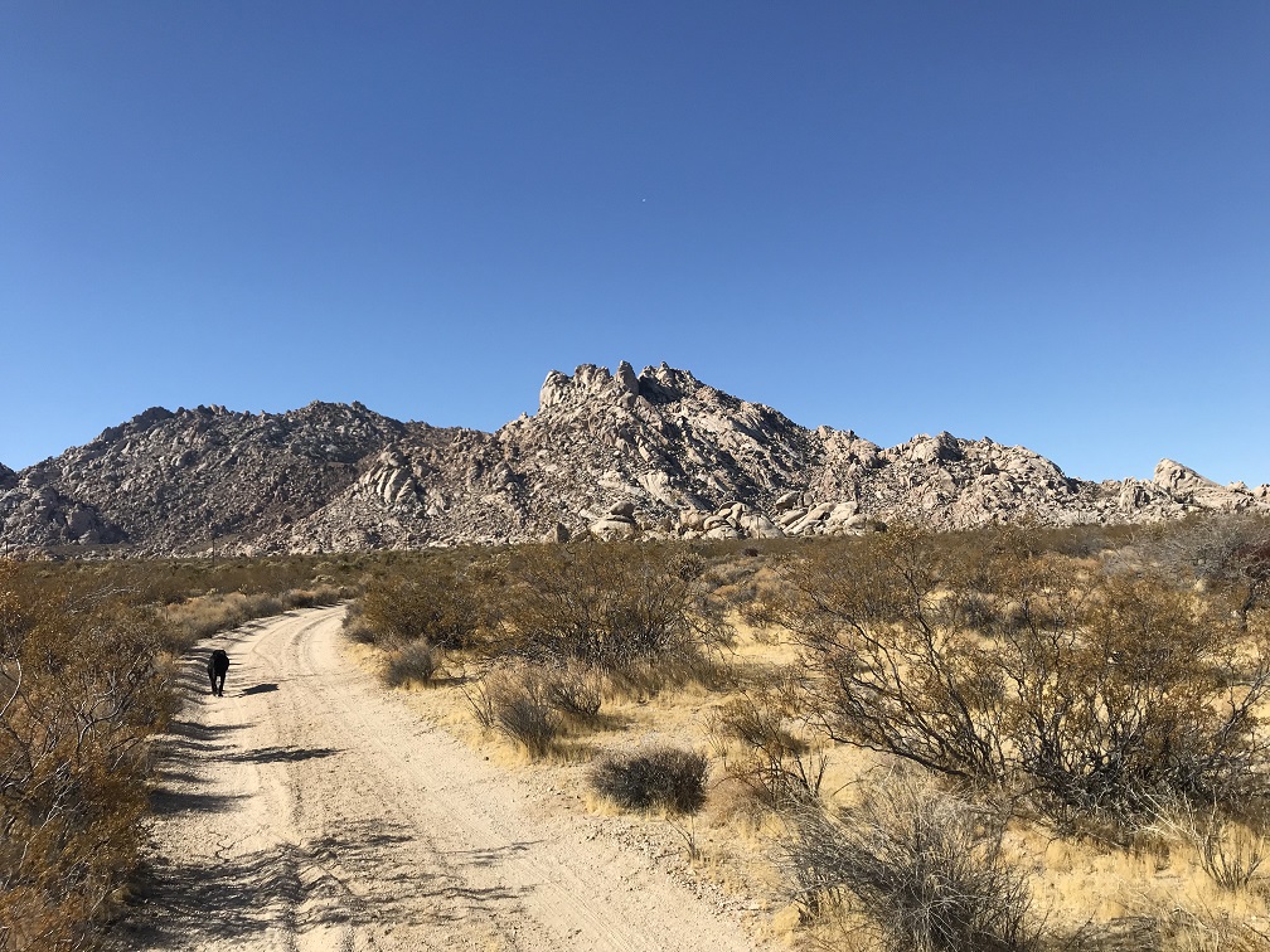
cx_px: 635
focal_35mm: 28
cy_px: 476
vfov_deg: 49.7
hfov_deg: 63.4
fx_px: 1027
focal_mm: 3.99
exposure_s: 1/2994
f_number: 1.8
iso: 20
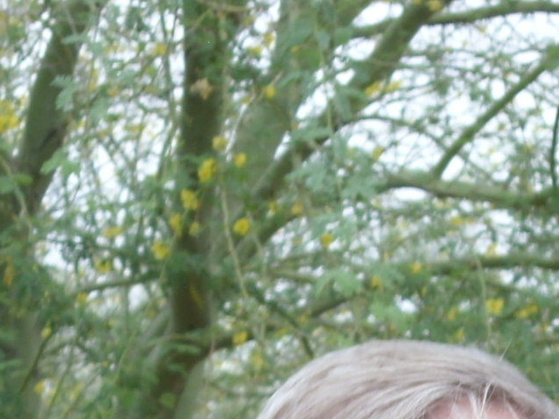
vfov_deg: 4.4
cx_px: 505
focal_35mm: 336
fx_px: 5426
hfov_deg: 5.9
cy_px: 764
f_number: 3.3
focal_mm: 13.8
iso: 50
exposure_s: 1/49
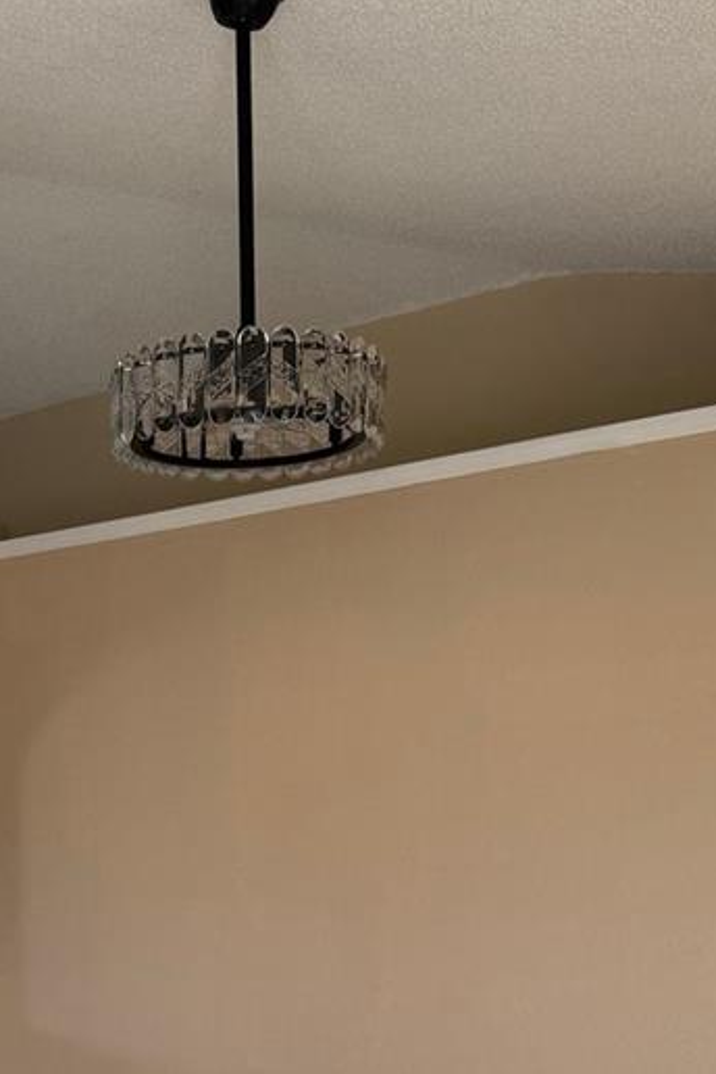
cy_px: 864
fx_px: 1730
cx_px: 2
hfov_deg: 22.5
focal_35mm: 58
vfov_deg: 33.5
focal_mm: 6.76
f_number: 1.78
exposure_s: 1/153
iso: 100
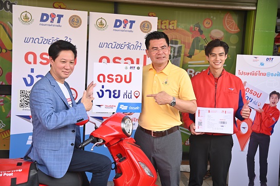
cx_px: 140
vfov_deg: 28.1
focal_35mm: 48
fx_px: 373
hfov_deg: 41.1
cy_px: 93
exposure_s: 1/200
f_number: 4
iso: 250
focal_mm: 48
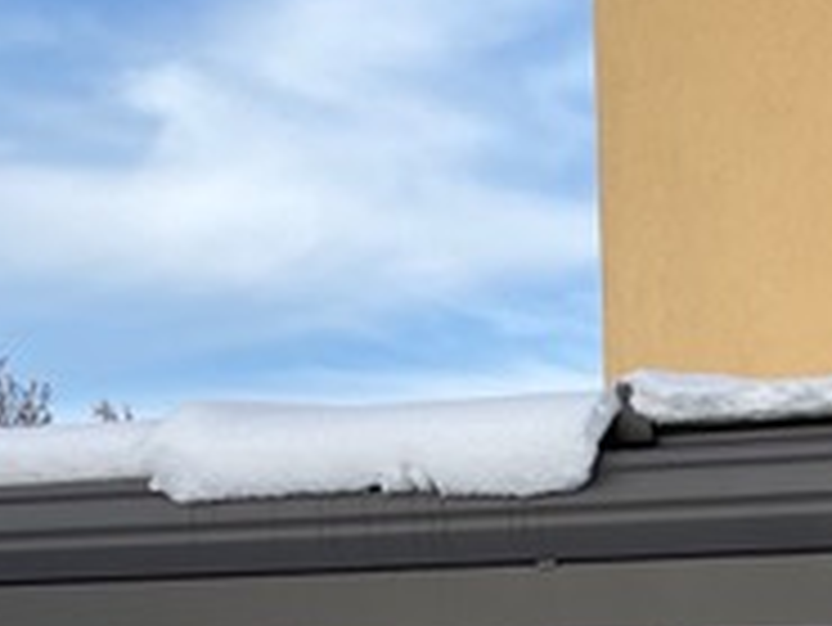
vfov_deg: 14.8
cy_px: 1049
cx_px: 1115
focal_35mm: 90
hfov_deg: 19.8
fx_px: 2165
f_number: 1.6
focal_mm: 5.1
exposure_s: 1/1238
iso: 32
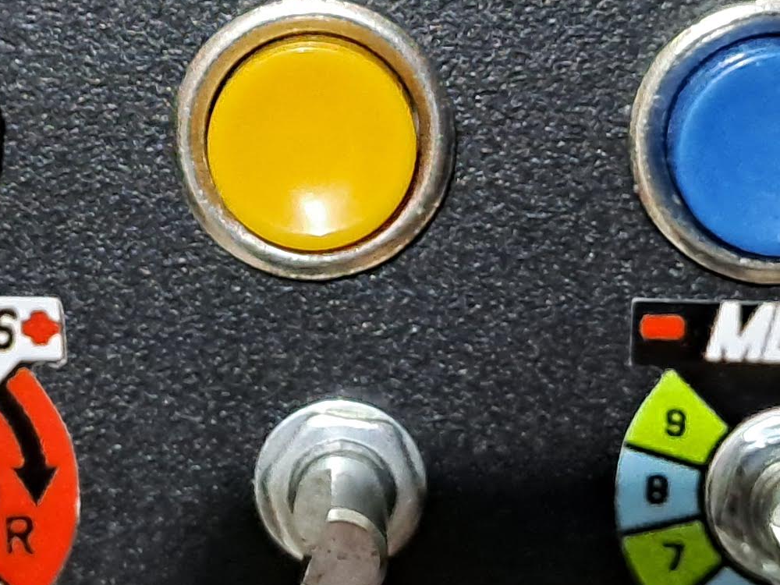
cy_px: 55
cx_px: 268
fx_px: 2253
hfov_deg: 19.6
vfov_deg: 14.6
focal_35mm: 100
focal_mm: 4.65
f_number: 1.8
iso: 640
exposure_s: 1/20
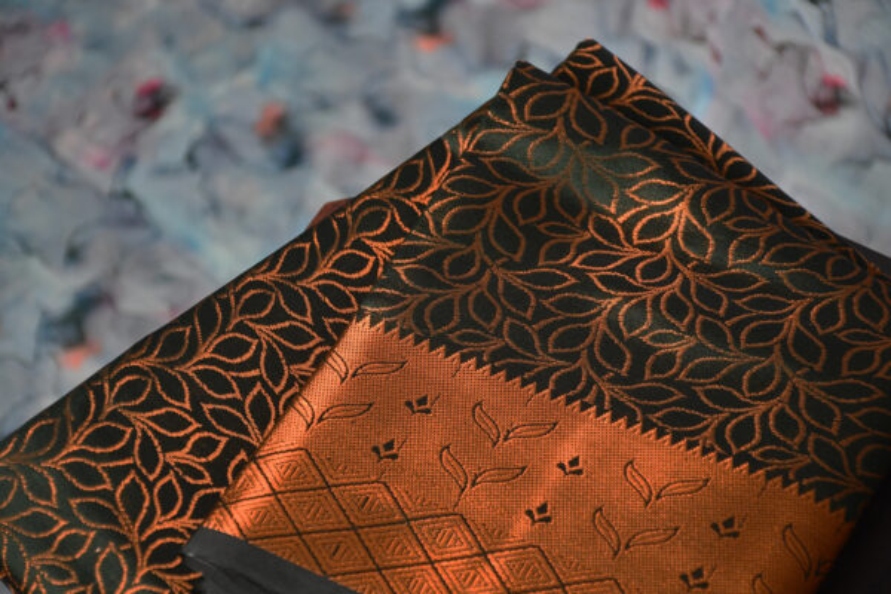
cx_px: 446
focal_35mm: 135
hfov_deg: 15.2
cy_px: 297
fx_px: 3341
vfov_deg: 10.2
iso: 3200
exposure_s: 1/80
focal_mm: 90
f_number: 5.3
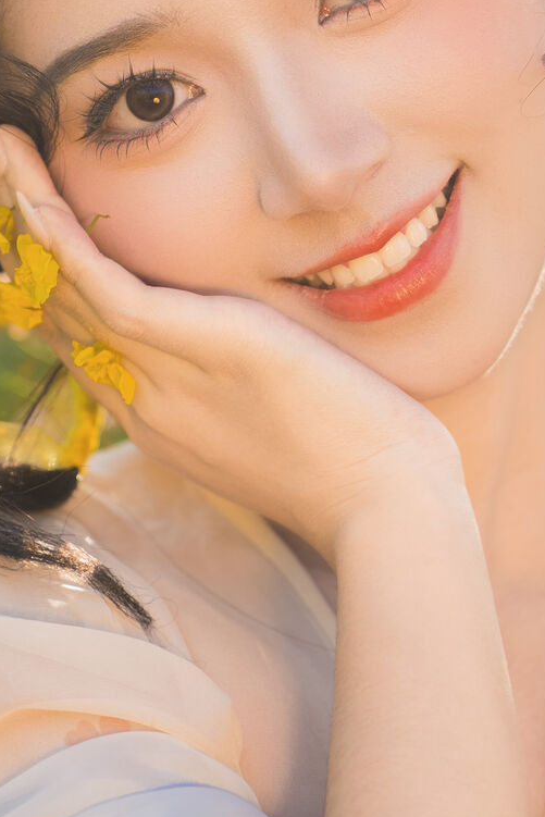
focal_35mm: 477
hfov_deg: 2.9
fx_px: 10826
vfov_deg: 4.3
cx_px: 248
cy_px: 154
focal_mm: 200
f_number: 2.8
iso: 100
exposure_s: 1/320
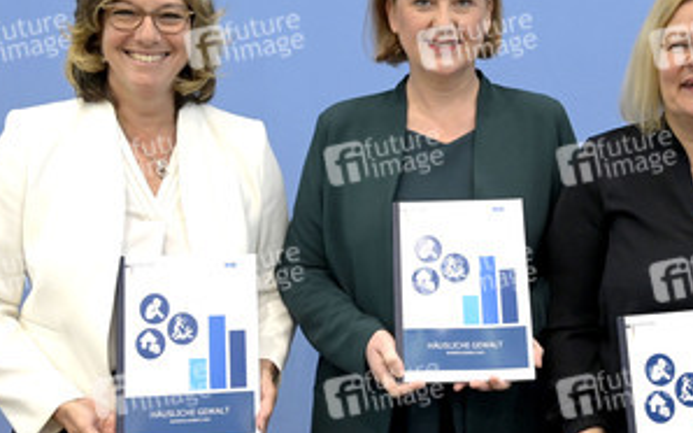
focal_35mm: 54
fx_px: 1019
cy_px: 216
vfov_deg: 24.0
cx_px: 415
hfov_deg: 37.4
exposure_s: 1/500
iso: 4000
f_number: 6.3
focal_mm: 35
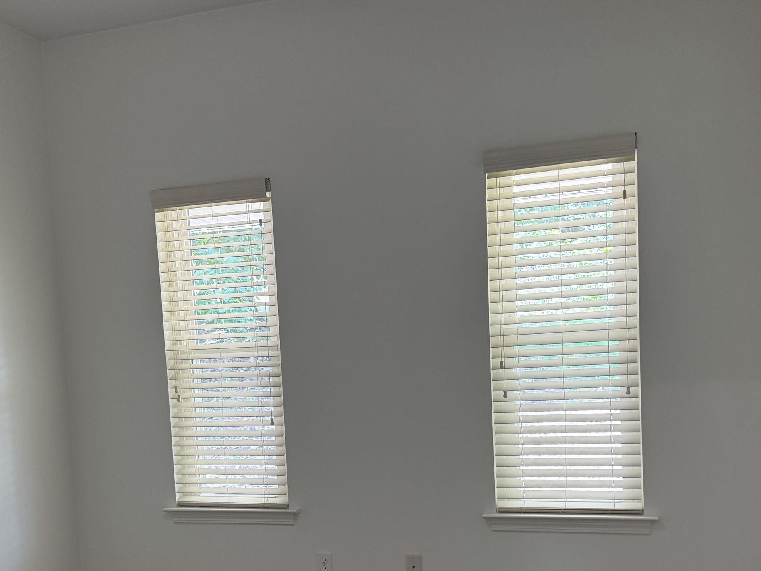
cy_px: 408
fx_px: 857
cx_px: 345
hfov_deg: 47.8
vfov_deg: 36.2
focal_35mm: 39
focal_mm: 6.76
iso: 160
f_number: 1.78
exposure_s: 1/60
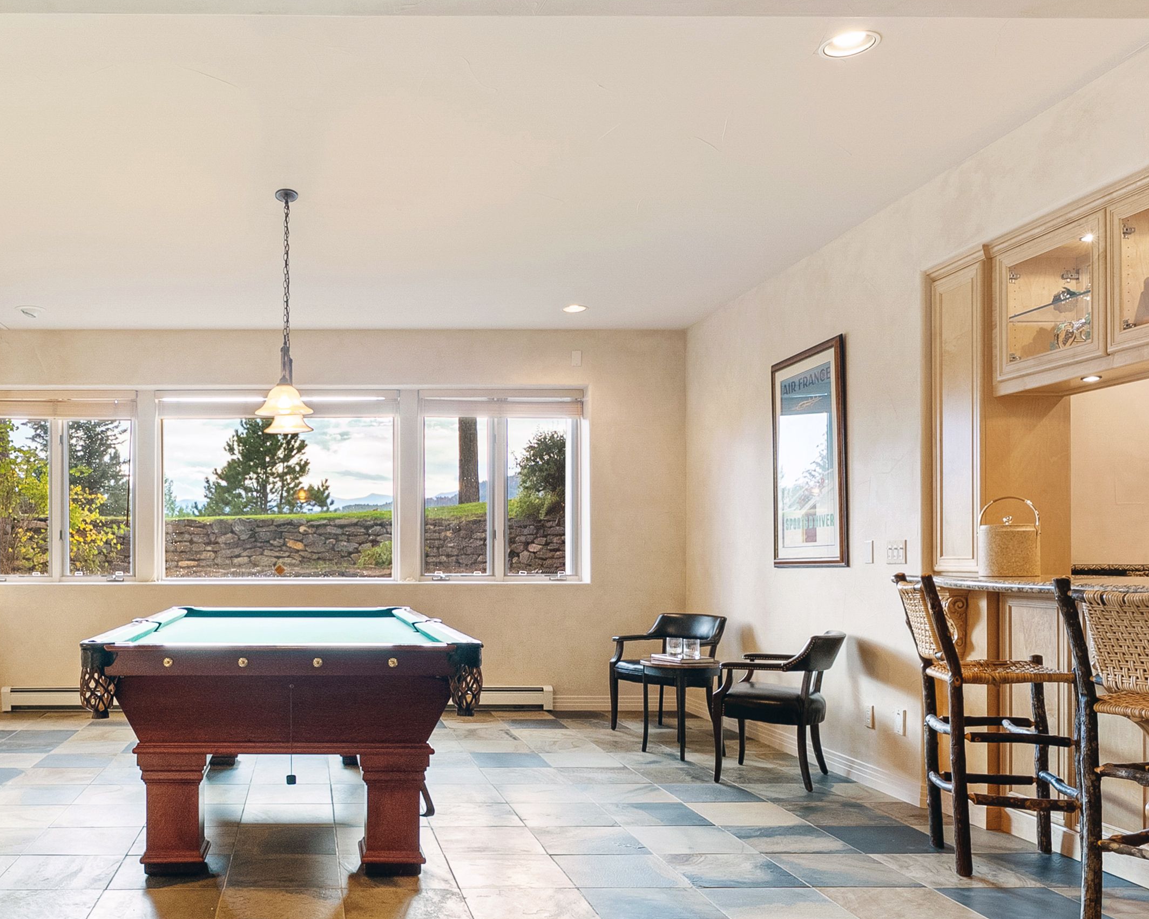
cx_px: 306
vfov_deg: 48.2
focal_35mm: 30
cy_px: 559
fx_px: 1020
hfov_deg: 56.3
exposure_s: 1/13
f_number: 9
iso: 1000
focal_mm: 16
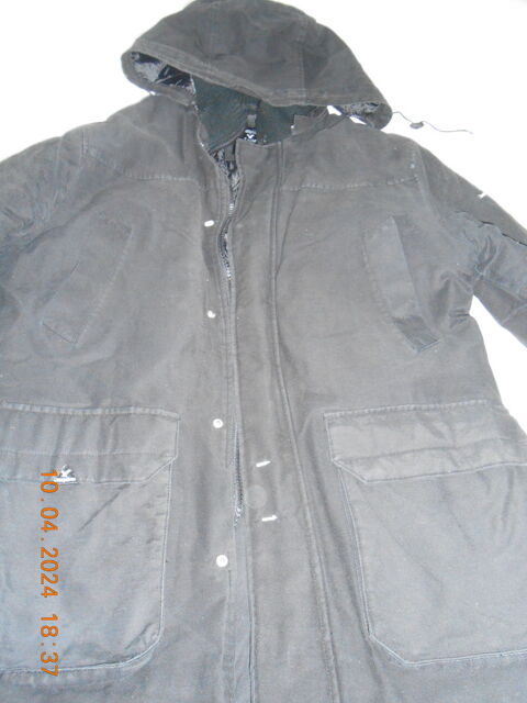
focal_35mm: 26
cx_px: 264
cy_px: 352
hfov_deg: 53.1
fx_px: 528
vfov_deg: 67.3
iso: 500
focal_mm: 4.6
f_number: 3.5
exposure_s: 1/25
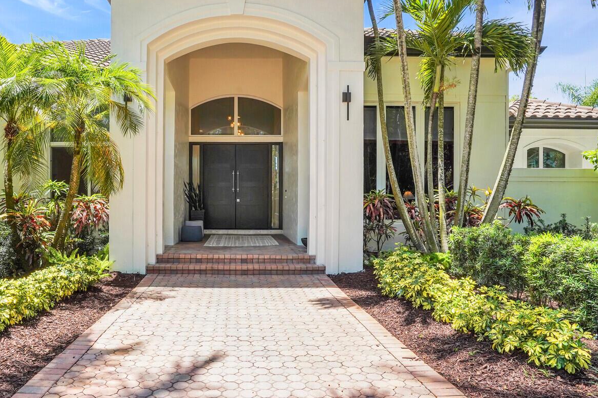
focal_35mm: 22
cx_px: 238
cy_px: 178
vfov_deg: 57.1
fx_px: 365
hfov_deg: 77.7
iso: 800
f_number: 11
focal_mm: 16
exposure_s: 1/400
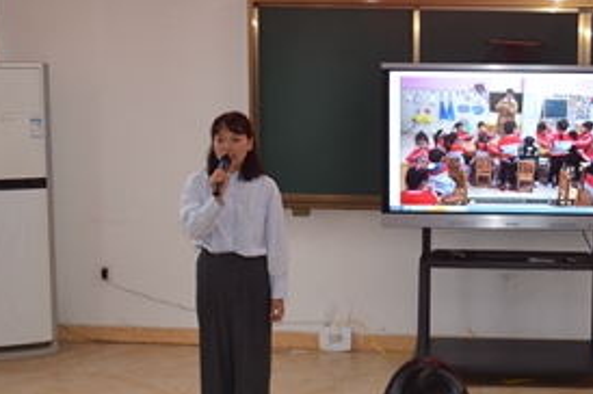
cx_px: 506
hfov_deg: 23.7
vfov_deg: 16.2
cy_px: 266
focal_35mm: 84
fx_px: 1382
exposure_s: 1/60
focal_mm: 24
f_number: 3.8
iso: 560
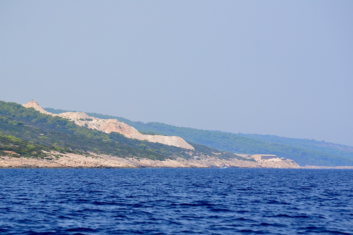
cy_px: 126
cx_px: 173
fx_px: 2883
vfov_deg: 4.7
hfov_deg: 7.0
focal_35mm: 294
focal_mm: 180
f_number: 5.6
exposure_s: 1/2000
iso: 400
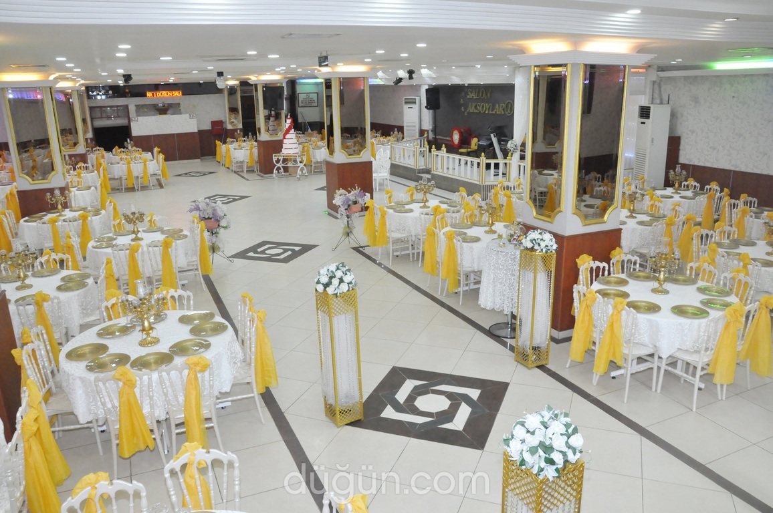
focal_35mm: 27
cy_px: 256
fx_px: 579
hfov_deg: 67.4
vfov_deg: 47.8
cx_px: 386
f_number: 8
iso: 3200
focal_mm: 18
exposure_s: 1/100
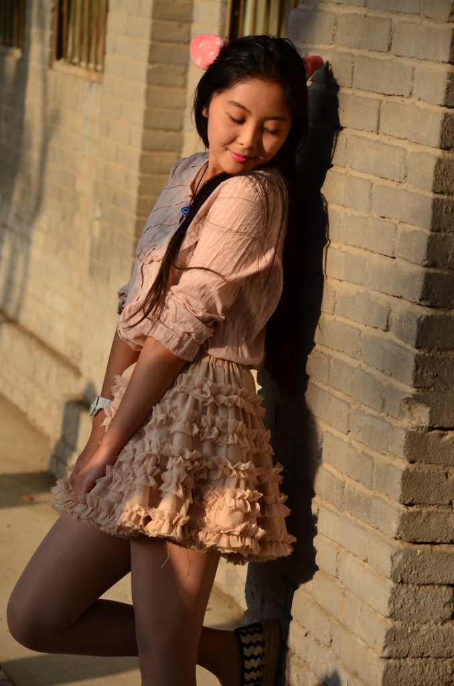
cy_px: 343
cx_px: 227
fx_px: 2281
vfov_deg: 17.1
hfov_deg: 11.4
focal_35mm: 120
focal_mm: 80
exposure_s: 1/1600
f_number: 4.5
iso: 800
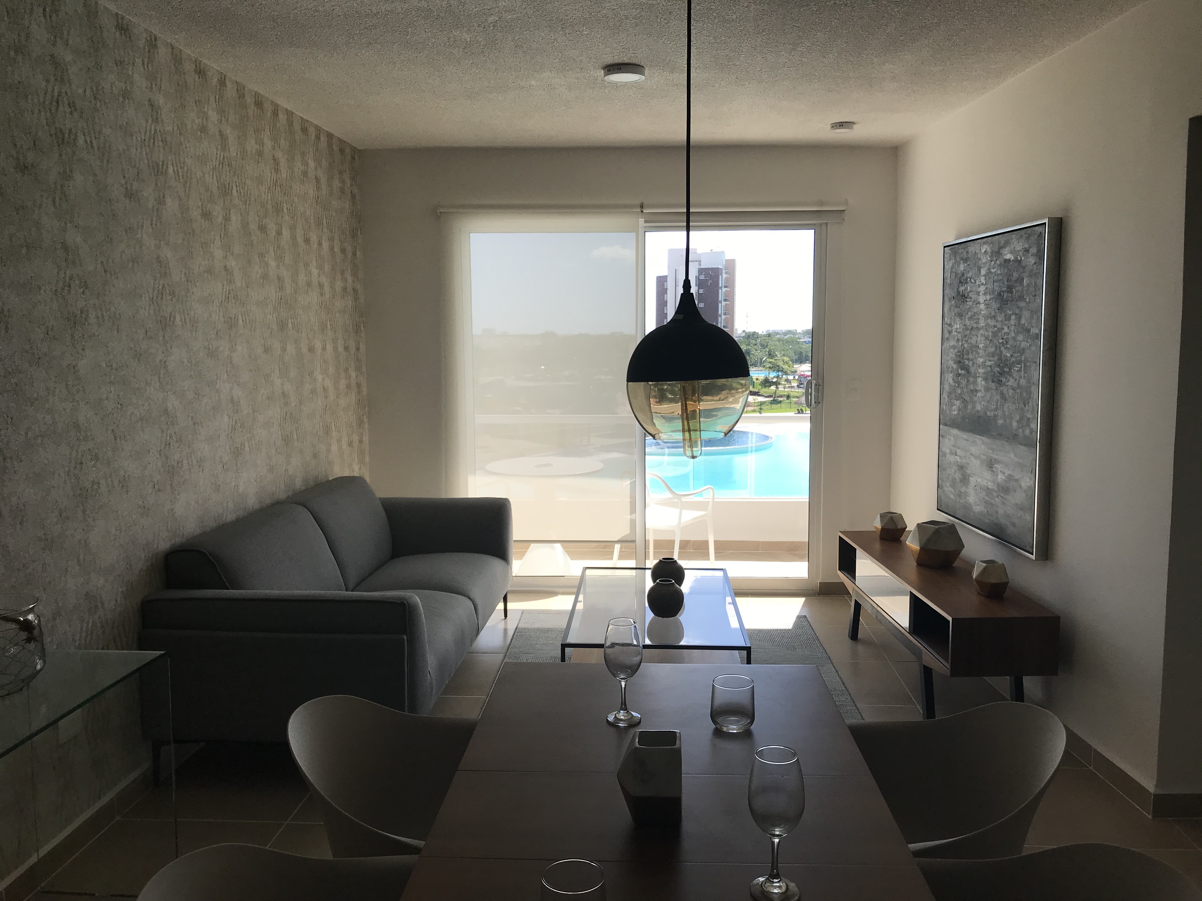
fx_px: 972
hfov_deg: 63.4
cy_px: 450
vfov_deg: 49.7
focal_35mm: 28
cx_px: 601
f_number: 1.8
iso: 20
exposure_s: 1/1064
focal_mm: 3.99
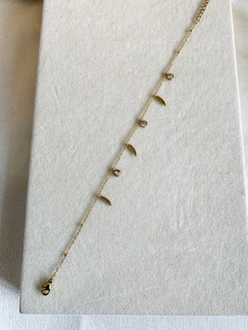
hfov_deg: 48.2
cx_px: 133
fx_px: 277
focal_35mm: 29
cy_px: 147
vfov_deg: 61.5
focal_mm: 4.25
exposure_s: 1/100
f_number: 1.8
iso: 32
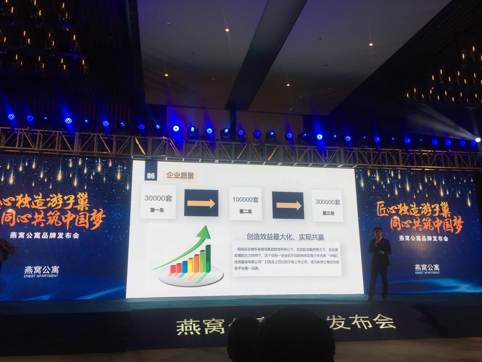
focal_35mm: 29
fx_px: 404
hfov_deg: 61.7
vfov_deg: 48.2
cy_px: 181
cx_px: 241
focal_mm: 4.15
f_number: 2.2
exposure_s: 1/100
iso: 32
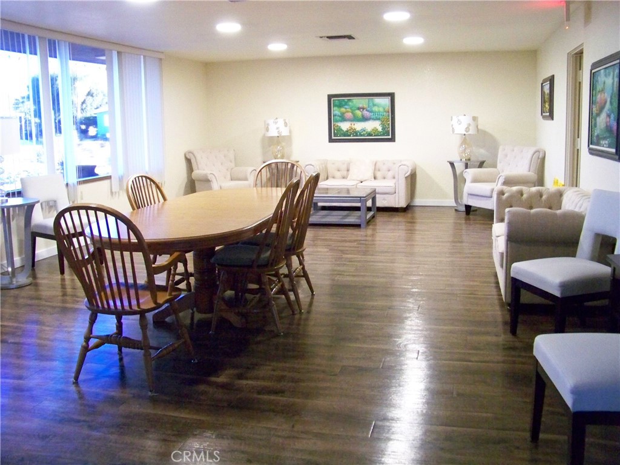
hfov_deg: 55.4
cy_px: 232
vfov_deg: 42.9
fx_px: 591
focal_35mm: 33
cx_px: 310
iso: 1000
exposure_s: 1/30
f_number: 2.8
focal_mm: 5.85
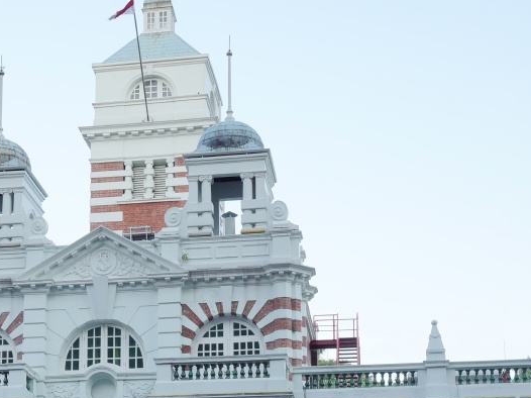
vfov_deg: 18.3
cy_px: 371
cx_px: 84
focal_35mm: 79
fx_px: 1211
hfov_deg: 24.2
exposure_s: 1/125
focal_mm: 24
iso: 200
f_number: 6.3
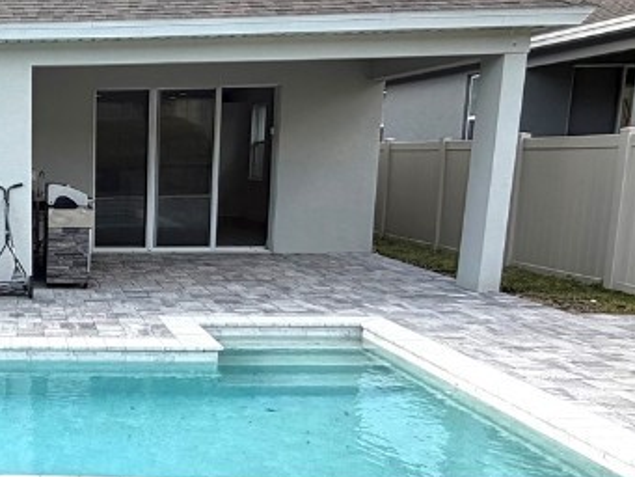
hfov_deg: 38.4
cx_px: -35
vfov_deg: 34.3
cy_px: 281
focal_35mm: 42
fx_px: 771
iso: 40
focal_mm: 2.22
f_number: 2.2
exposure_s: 1/709
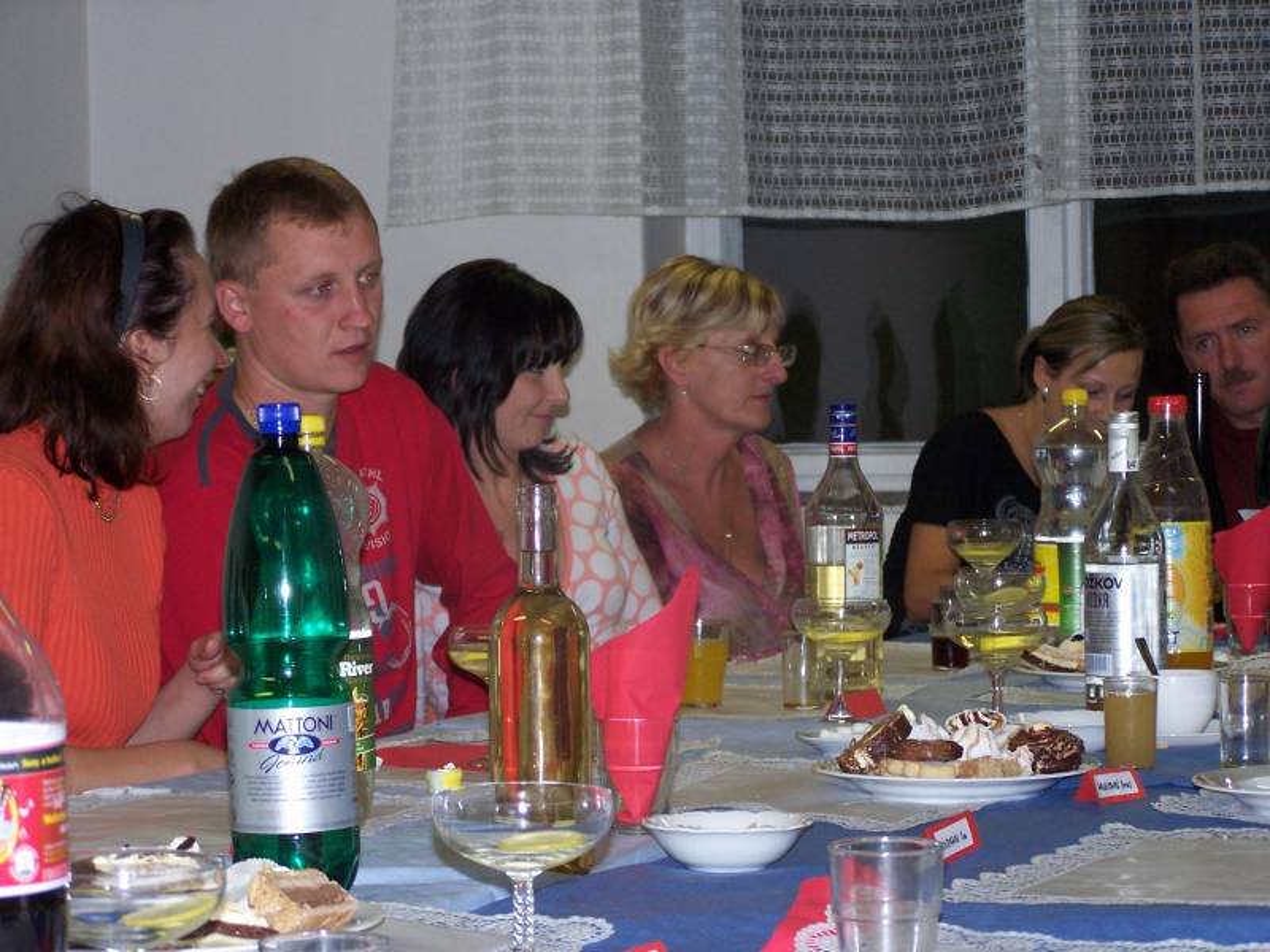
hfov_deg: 18.7
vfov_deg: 14.1
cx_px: 635
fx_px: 3852
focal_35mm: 105
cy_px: 476
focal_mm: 17.5
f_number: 3.2
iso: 140
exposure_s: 1/90
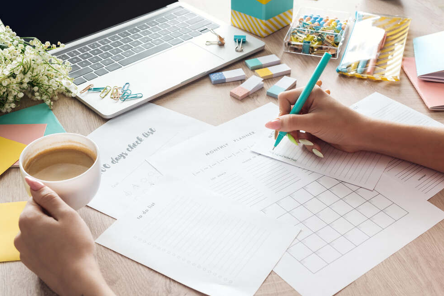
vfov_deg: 26.5
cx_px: 222
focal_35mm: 51
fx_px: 629
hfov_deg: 38.9
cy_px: 150
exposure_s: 1/160
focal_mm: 50
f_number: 9
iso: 200
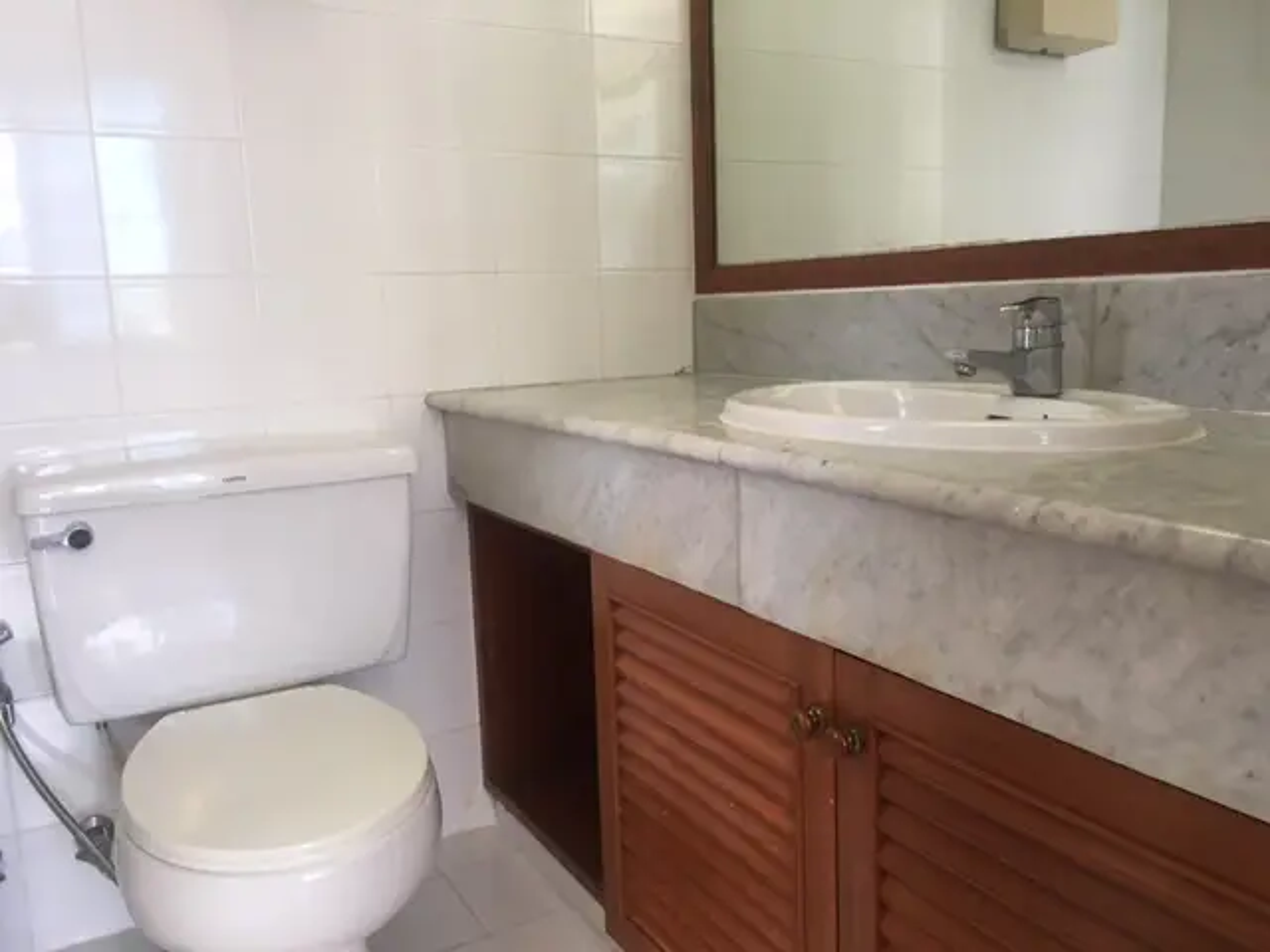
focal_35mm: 29
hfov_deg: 61.7
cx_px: 635
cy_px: 476
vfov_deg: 48.2
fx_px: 1064
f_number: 2.2
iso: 50
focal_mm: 4.15
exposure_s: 1/33
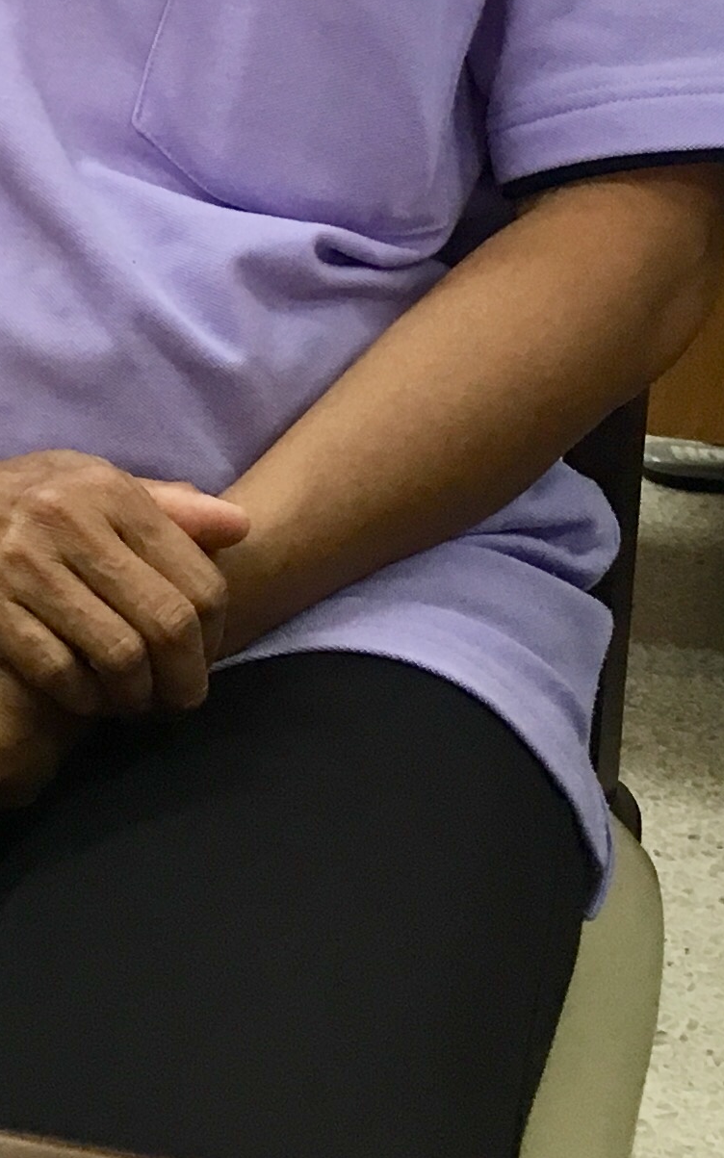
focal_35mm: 103
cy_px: -126
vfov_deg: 19.3
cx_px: -560
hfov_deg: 11.8
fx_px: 3251
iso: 100
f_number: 2.2
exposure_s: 1/33
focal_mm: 4.15
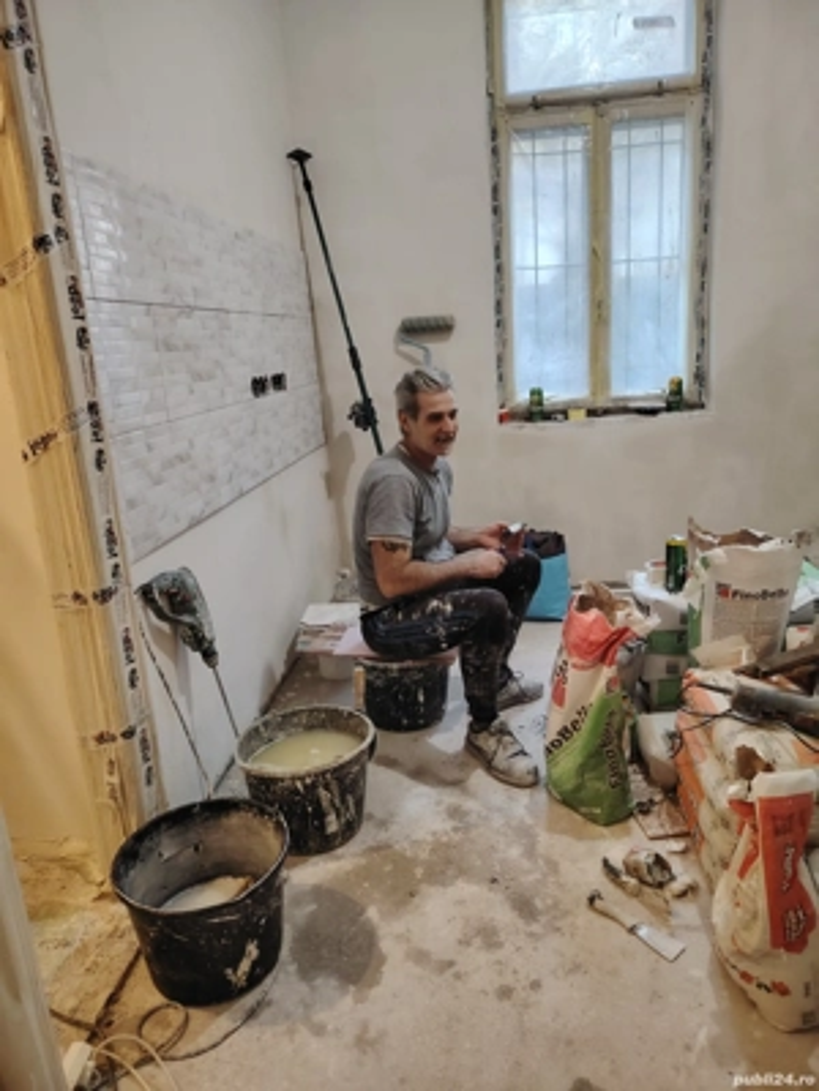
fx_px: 757
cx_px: 410
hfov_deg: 56.8
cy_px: 546
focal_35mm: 24
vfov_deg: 71.6
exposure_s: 1/100
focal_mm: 5.25
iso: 1903
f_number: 1.75
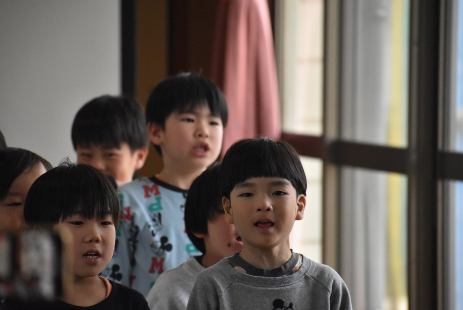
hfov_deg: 7.0
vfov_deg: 4.7
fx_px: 3765
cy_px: 155
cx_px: 232
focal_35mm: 292
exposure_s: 1/2000
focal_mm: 195
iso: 4000
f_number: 5.3
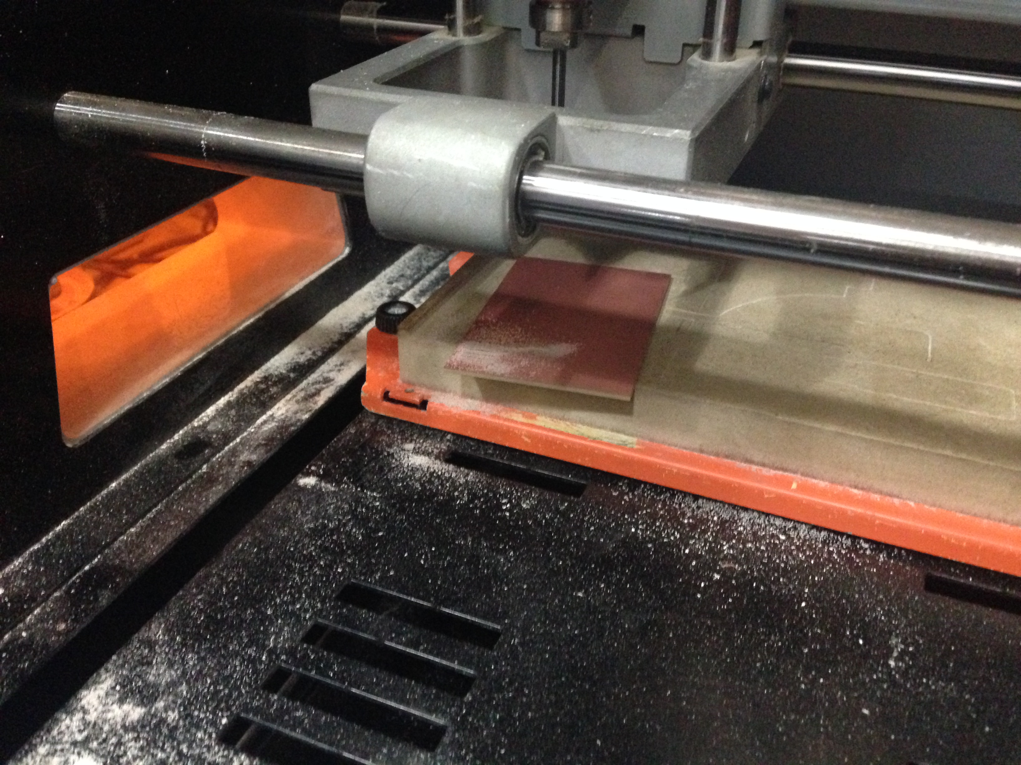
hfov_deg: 55.4
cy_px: 382
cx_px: 510
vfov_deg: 42.9
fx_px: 973
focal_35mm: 33
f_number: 2.4
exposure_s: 1/15
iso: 800
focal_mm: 4.12
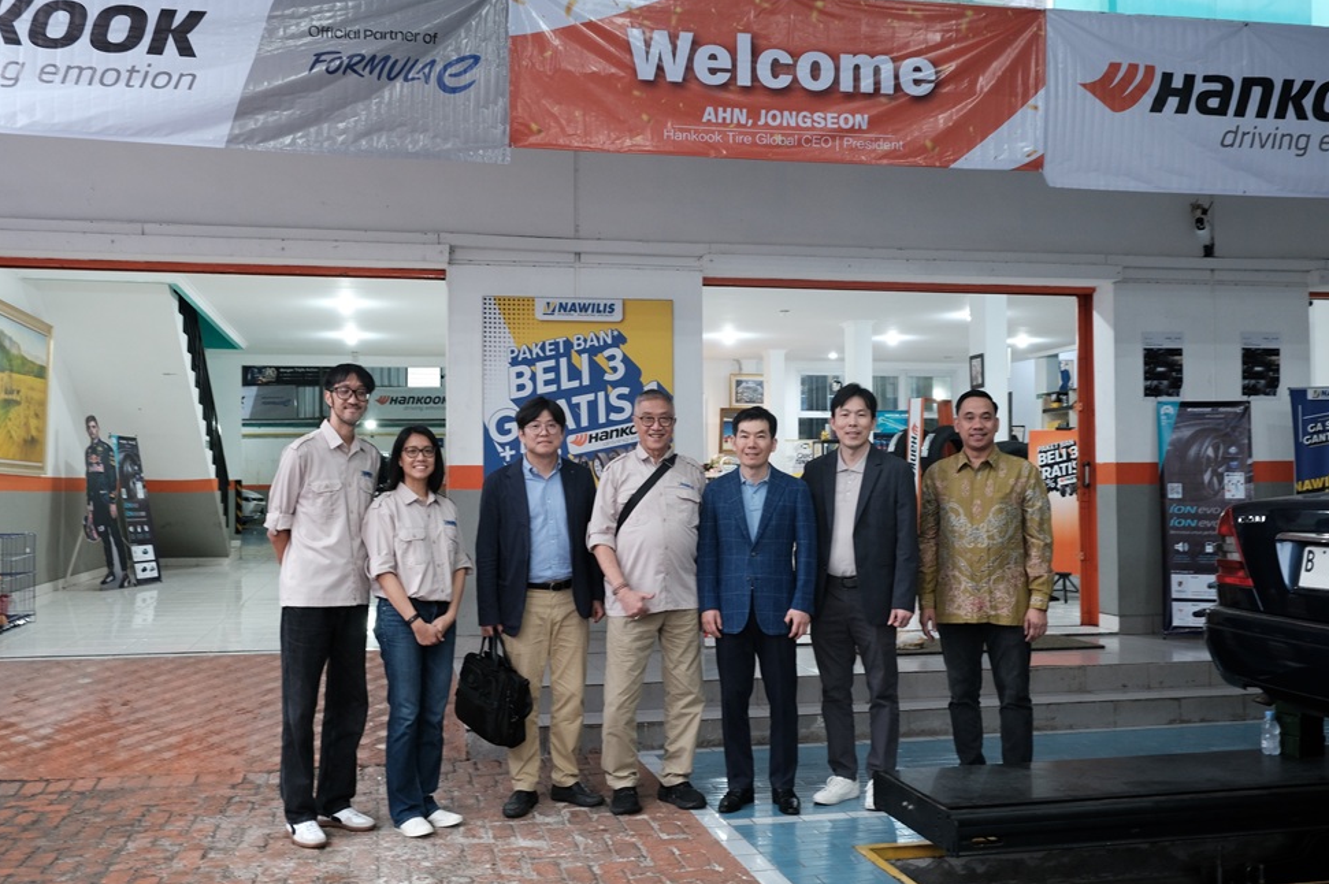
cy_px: 445
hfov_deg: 55.8
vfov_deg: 38.8
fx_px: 1254
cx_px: 658
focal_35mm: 34
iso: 1250
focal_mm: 22.3
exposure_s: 1/30
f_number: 5
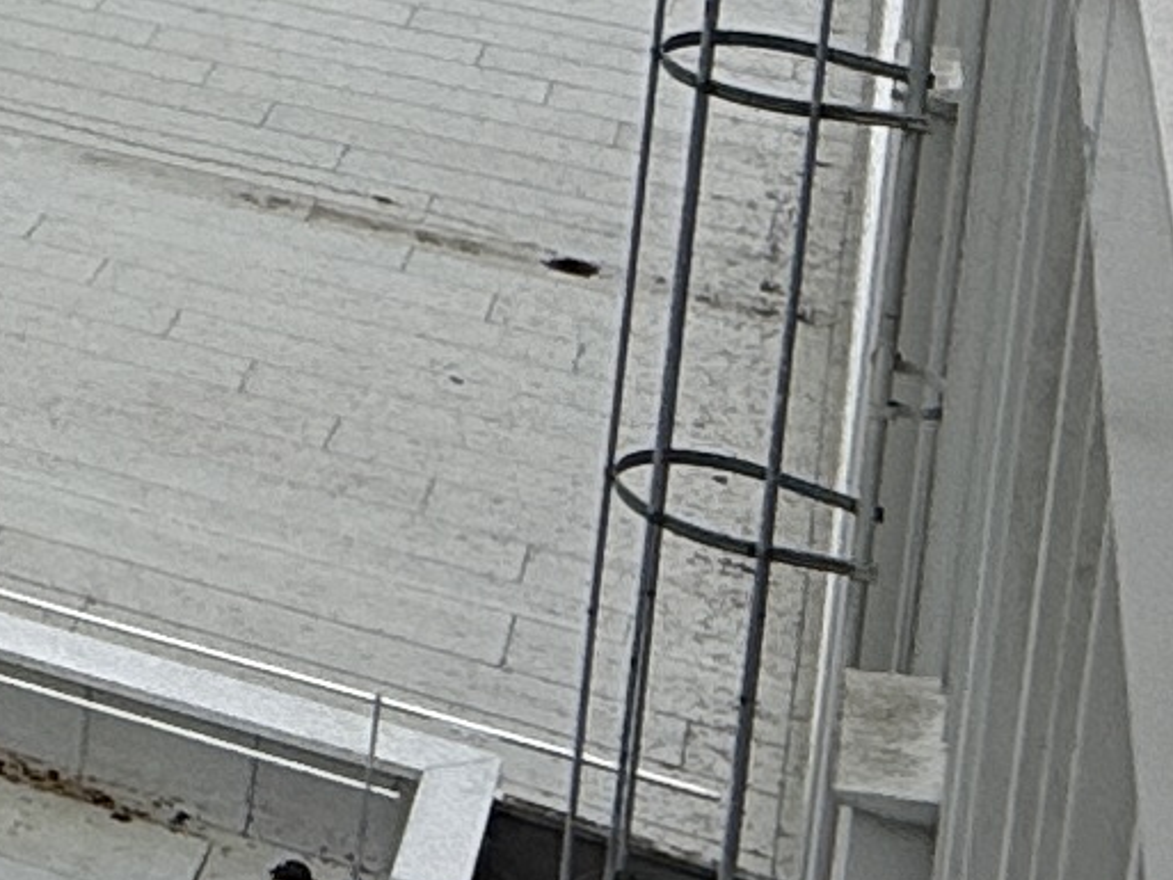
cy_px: -827
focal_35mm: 110
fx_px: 3728
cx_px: -1239
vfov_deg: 12.1
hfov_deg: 14.5
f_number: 2.2
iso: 50
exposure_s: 1/1068
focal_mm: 2.22
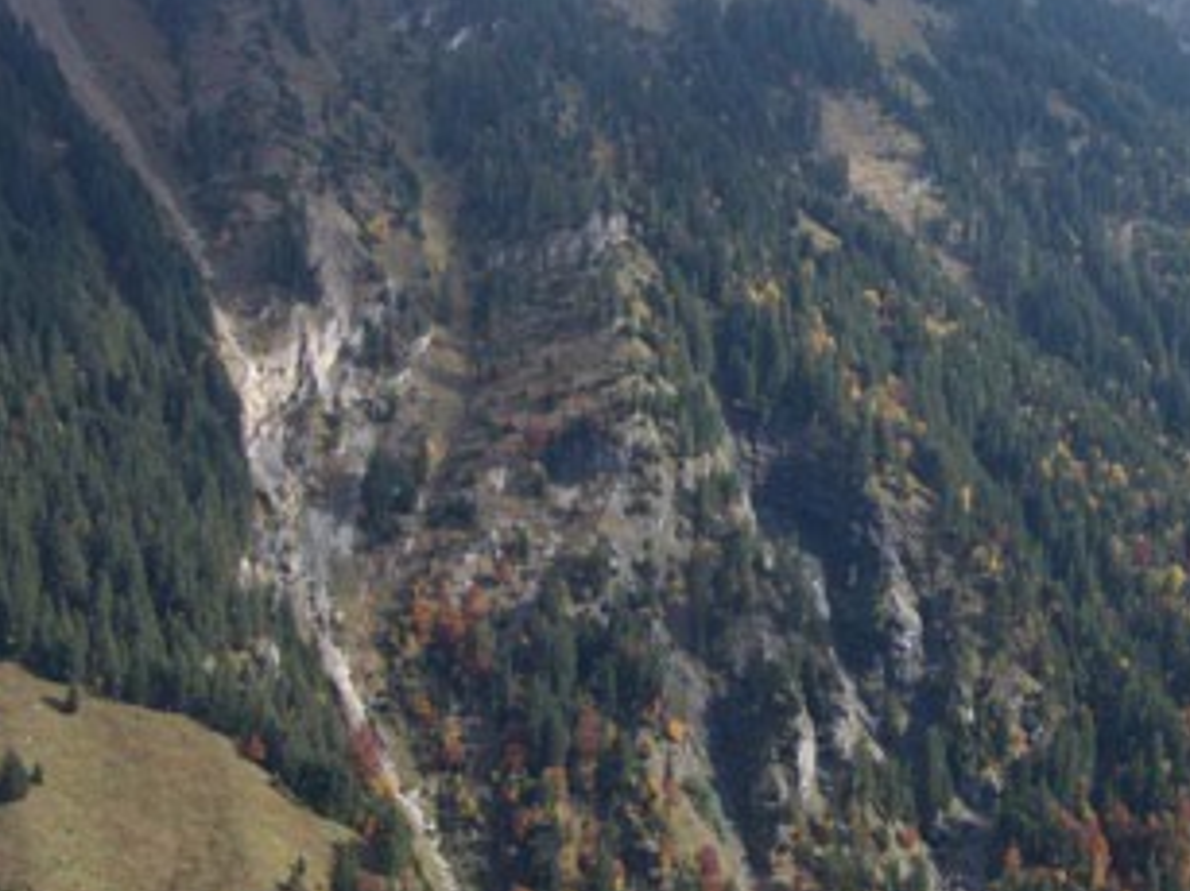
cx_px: 1182
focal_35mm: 79
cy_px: 380
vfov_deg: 18.6
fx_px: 2715
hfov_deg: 23.7
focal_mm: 10.4
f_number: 4
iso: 125
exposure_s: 1/800
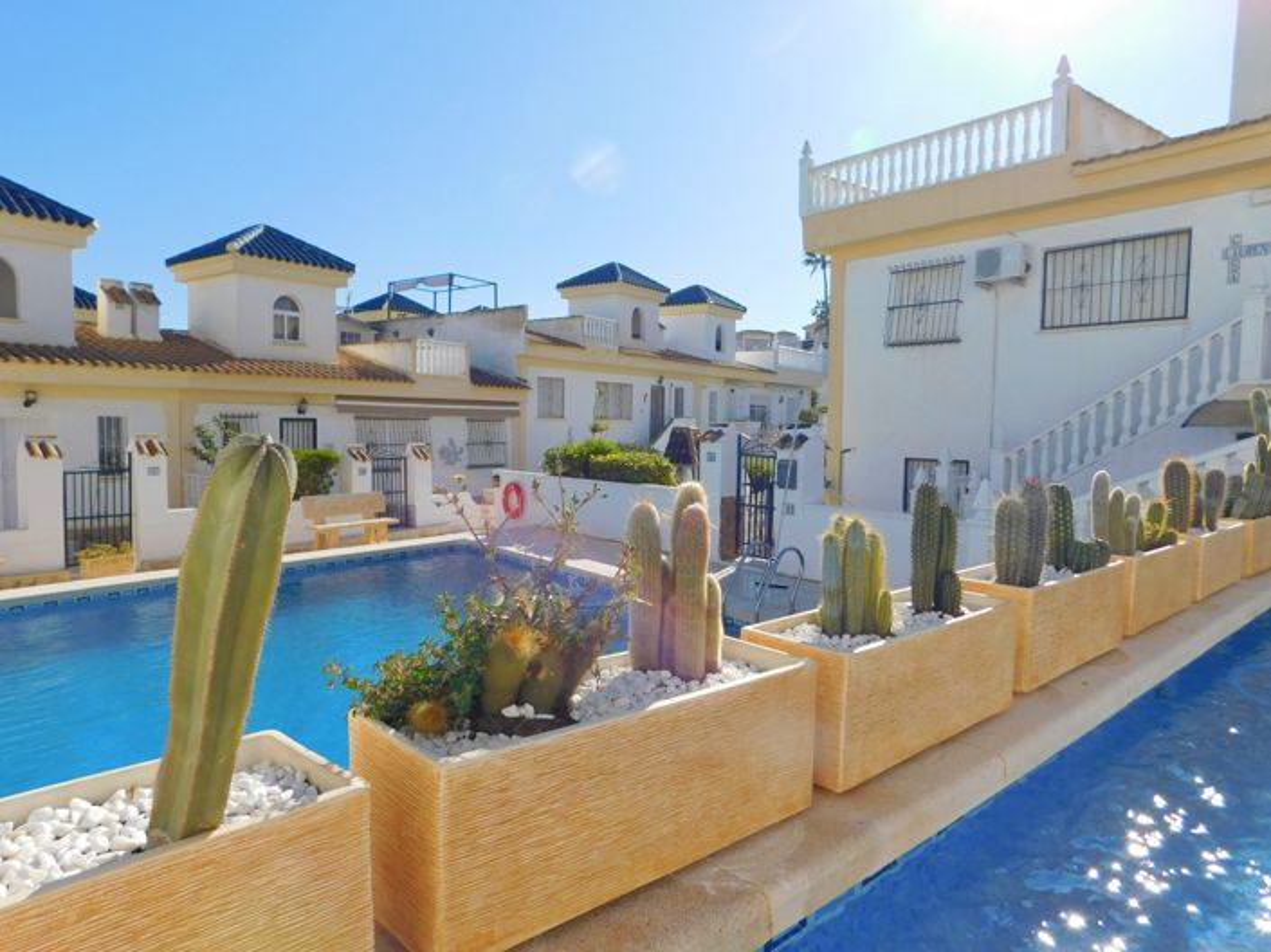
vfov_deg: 58.8
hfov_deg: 74.0
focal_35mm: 23
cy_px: 476
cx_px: 636
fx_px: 844
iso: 125
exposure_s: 1/640
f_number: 6
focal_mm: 4
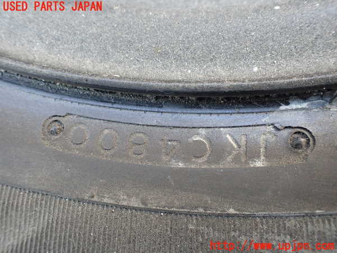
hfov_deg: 60.0
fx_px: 292
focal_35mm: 30
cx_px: 168
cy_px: 126
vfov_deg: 46.8
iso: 400
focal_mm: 5.4
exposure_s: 1/125
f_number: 2.3
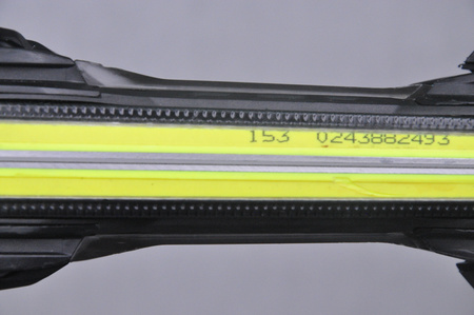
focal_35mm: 158
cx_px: 237
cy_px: 158
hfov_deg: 13.1
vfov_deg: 8.7
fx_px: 2071
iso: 3200
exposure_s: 1/125
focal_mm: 105
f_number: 9.5
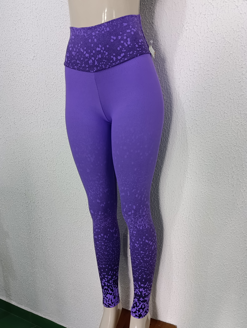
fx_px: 218
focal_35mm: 23
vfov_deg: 73.8
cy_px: 164
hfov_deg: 59.0
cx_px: 124
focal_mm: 6.14
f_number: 1.6
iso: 800
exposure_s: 1/60
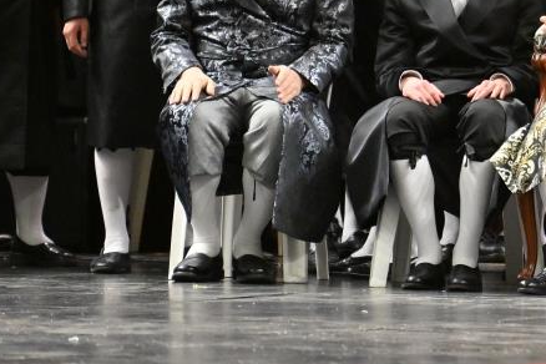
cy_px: 31
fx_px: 10631
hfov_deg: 2.9
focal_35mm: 701
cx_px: 587
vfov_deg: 2.0
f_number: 2.8
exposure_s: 1/200
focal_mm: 200
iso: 1000
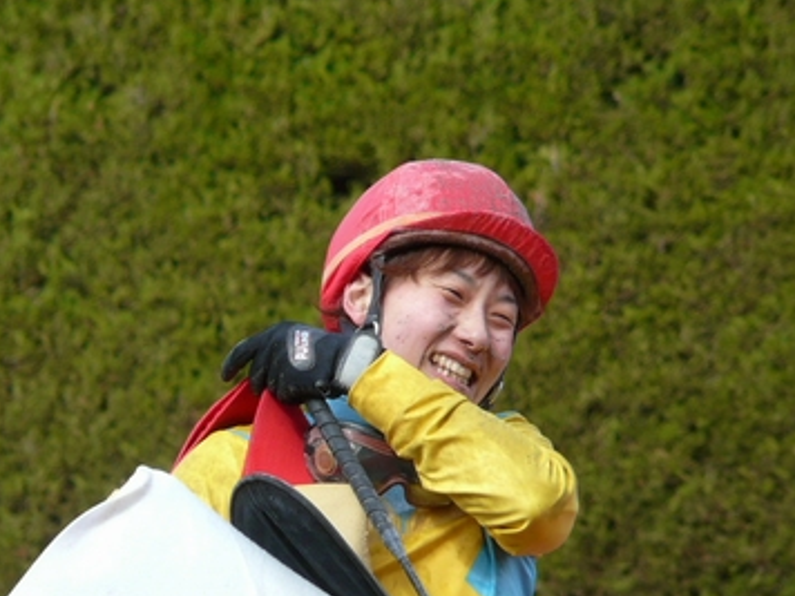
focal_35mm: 653
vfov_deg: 2.3
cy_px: 310
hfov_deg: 3.0
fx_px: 14997
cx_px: 406
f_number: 3.6
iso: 100
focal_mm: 62.4
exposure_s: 1/400
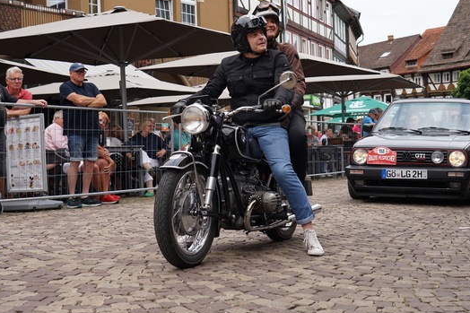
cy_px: 137
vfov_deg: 24.6
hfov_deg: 36.2
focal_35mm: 55
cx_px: 265
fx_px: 718
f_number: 5.6
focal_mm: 48
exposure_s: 1/200
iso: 100
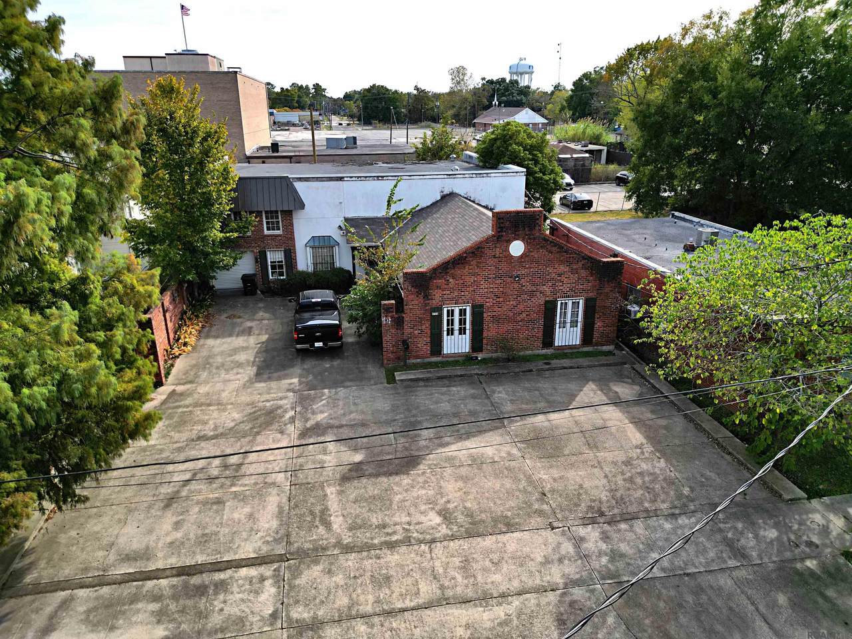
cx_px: 426
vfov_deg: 56.8
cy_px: 320
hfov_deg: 71.6
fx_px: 591
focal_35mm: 24
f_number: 1.7
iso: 100
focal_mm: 6.72
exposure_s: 1/3200
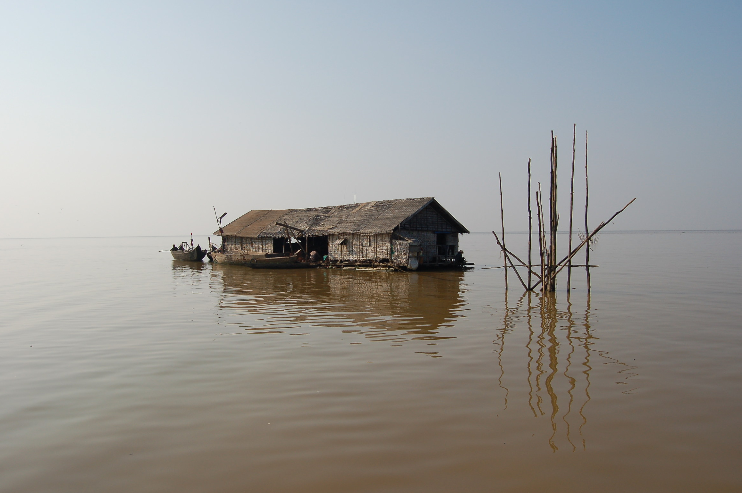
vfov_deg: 46.3
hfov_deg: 65.5
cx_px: 373
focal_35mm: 28
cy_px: 240
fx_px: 577
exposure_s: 1/400
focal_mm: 18
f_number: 10
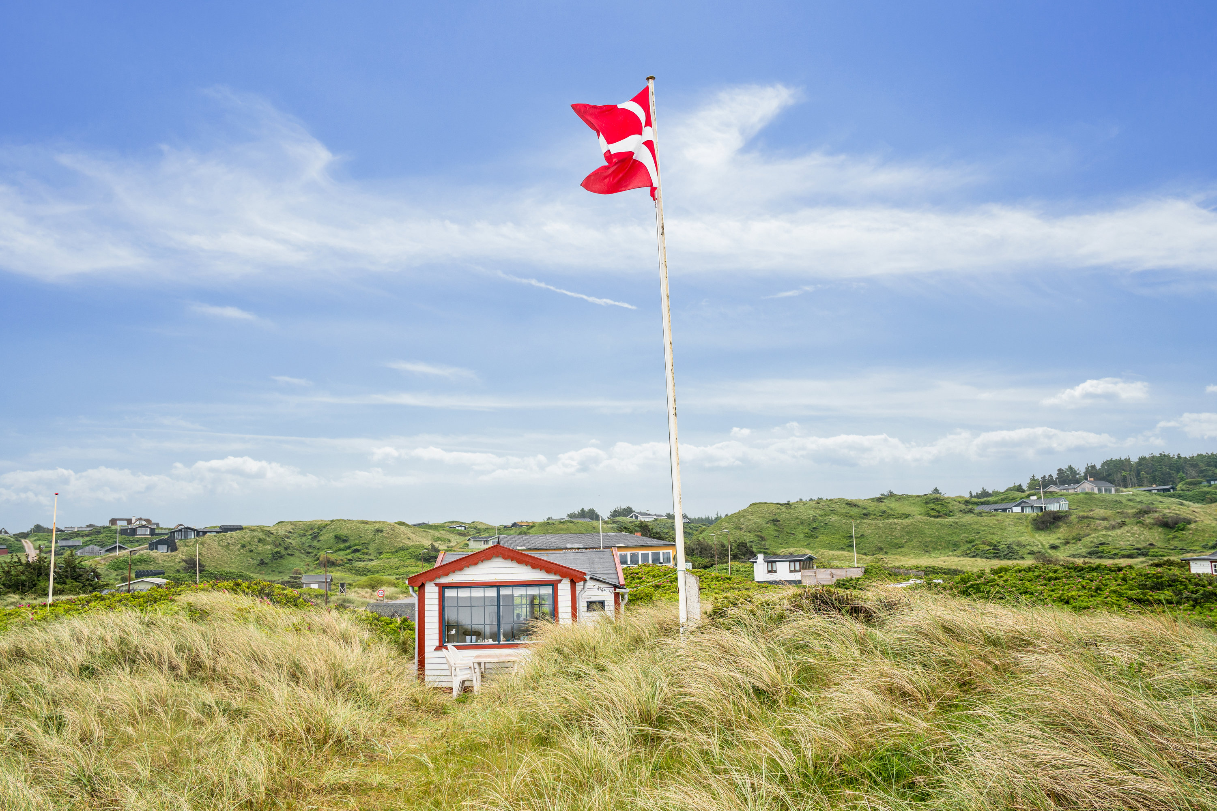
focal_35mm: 24
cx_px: 608
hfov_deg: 73.7
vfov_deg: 53.1
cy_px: 406
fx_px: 811
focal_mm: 24
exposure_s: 1/320
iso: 160
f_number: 5.6
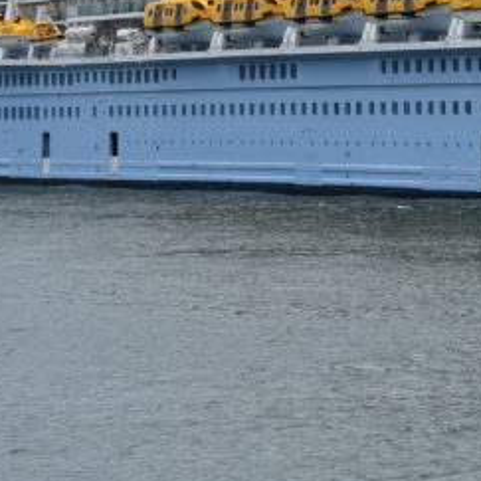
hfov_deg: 6.1
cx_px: 818
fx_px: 4402
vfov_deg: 6.2
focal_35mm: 280
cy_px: -213
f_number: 8
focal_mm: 46
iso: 100
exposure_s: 1/400
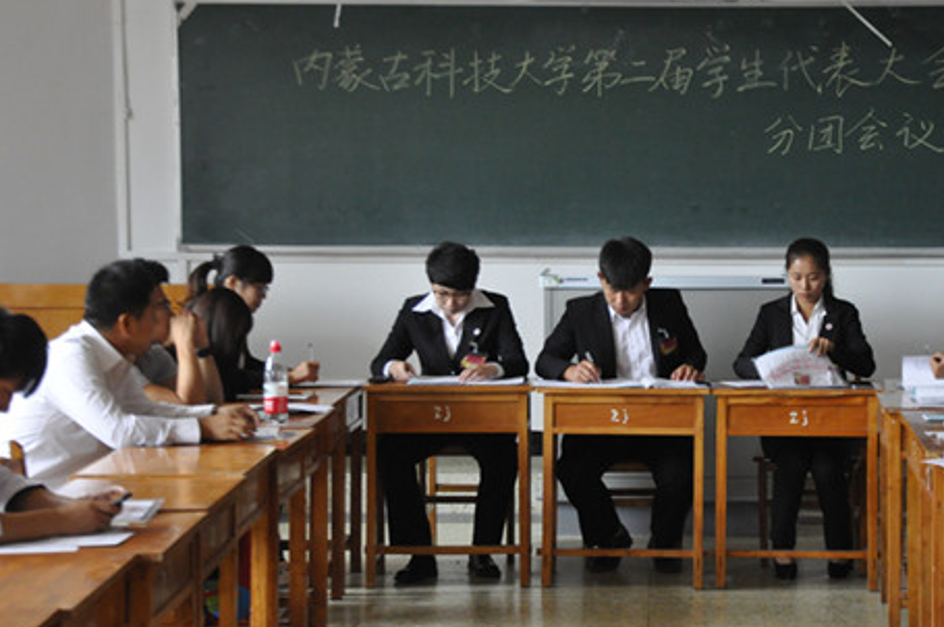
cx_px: 606
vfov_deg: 14.4
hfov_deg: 21.4
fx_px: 2488
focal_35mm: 95
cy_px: 289
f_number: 4.8
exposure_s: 1/80
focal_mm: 48
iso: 1600
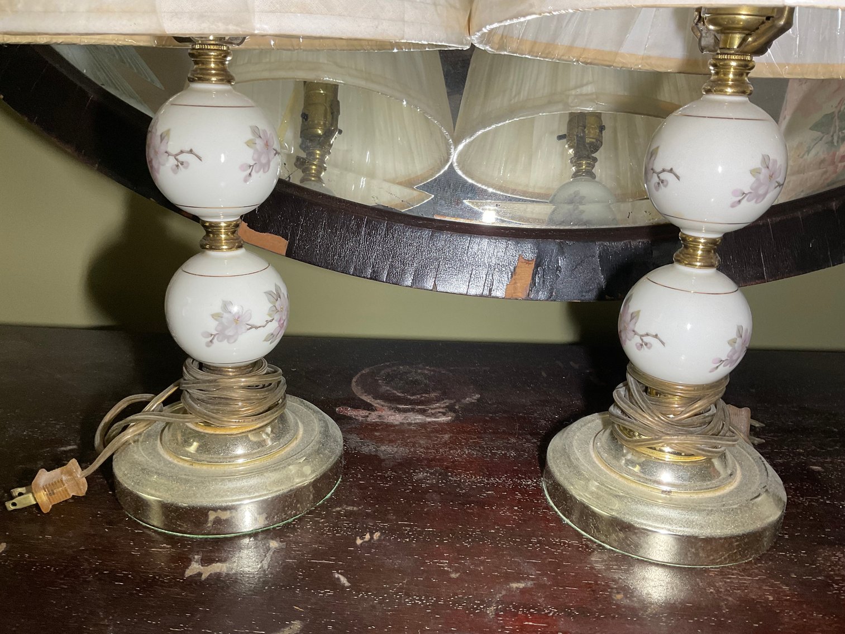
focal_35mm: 29
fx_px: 708
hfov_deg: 61.7
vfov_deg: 48.2
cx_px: 422
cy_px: 317
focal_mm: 3
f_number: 1.8
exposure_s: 1/87
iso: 64
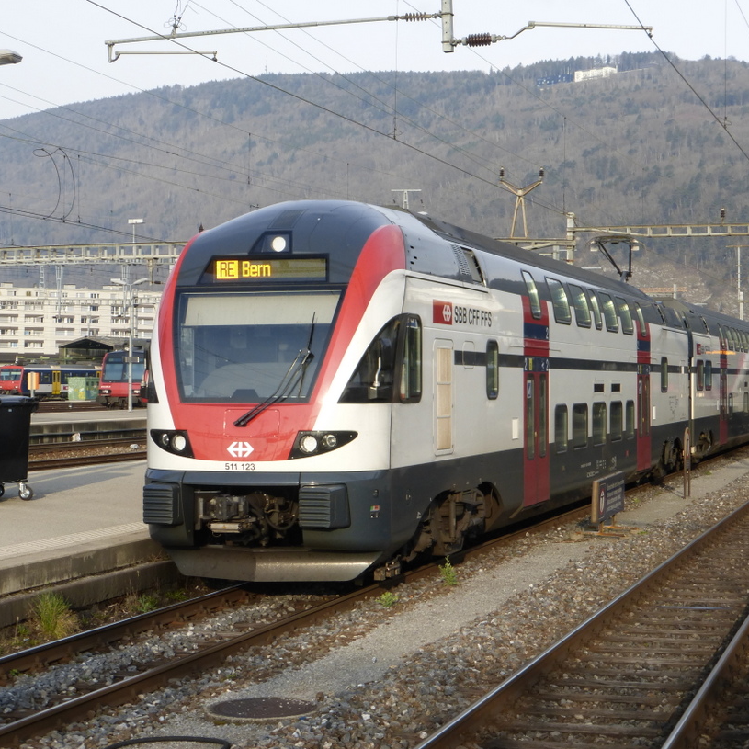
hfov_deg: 25.3
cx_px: 449
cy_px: 375
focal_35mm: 68
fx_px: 1665
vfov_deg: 25.4
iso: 100
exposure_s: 1/250
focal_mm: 9.7
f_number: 4.6
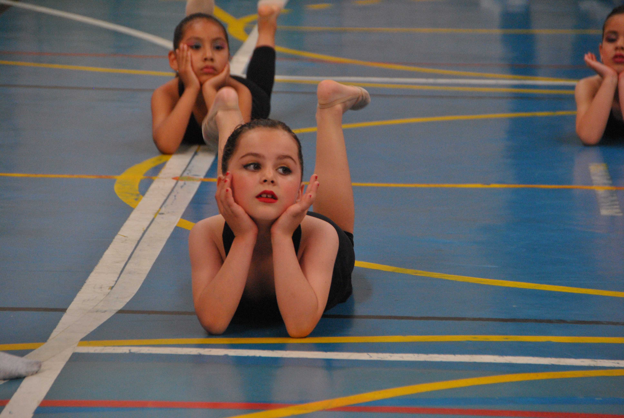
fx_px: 4425
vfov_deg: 5.4
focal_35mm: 255
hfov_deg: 8.1
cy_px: 209
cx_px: 312
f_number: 6
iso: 800
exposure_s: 1/80
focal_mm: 170
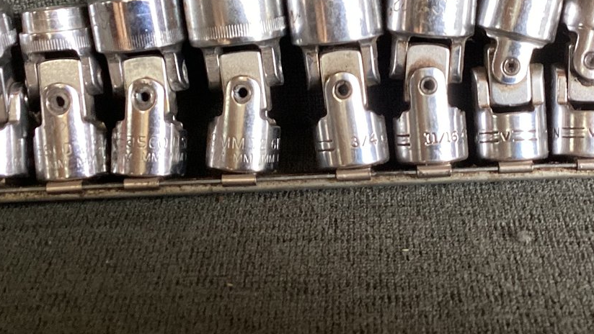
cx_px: 400
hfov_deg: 33.5
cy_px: 98
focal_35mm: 62
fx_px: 977
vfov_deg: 19.3
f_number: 2.4
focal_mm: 3.3
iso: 250
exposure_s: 1/50
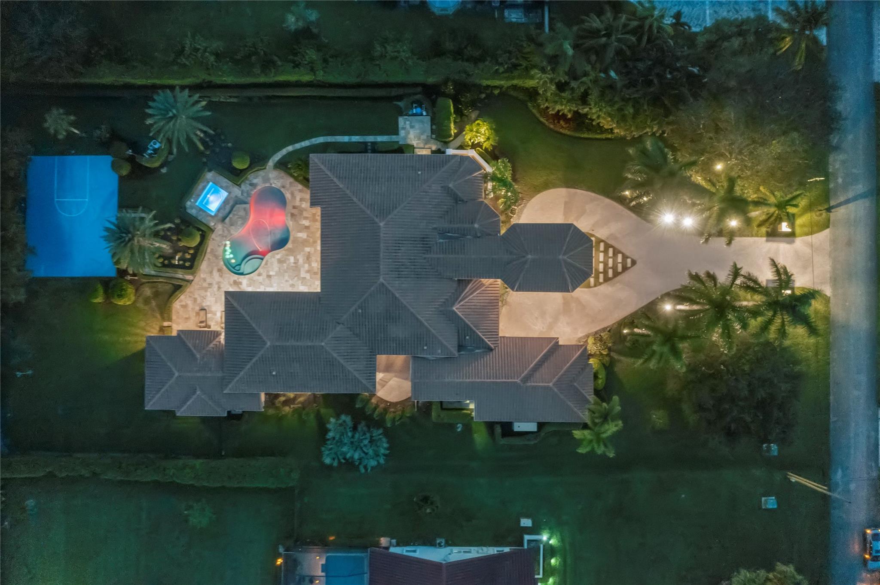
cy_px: 292
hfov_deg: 65.5
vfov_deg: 46.4
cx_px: 440
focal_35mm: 28
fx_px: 684
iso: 3200
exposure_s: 1/2
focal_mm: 10.26
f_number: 2.8
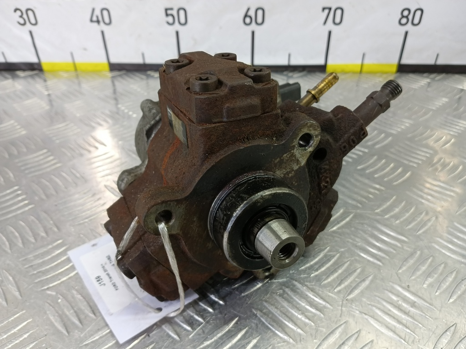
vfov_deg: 58.9
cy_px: 174
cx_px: 233
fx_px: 310
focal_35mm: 23
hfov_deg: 73.9
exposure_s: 1/50
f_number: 1.6
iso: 168
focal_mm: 4.11
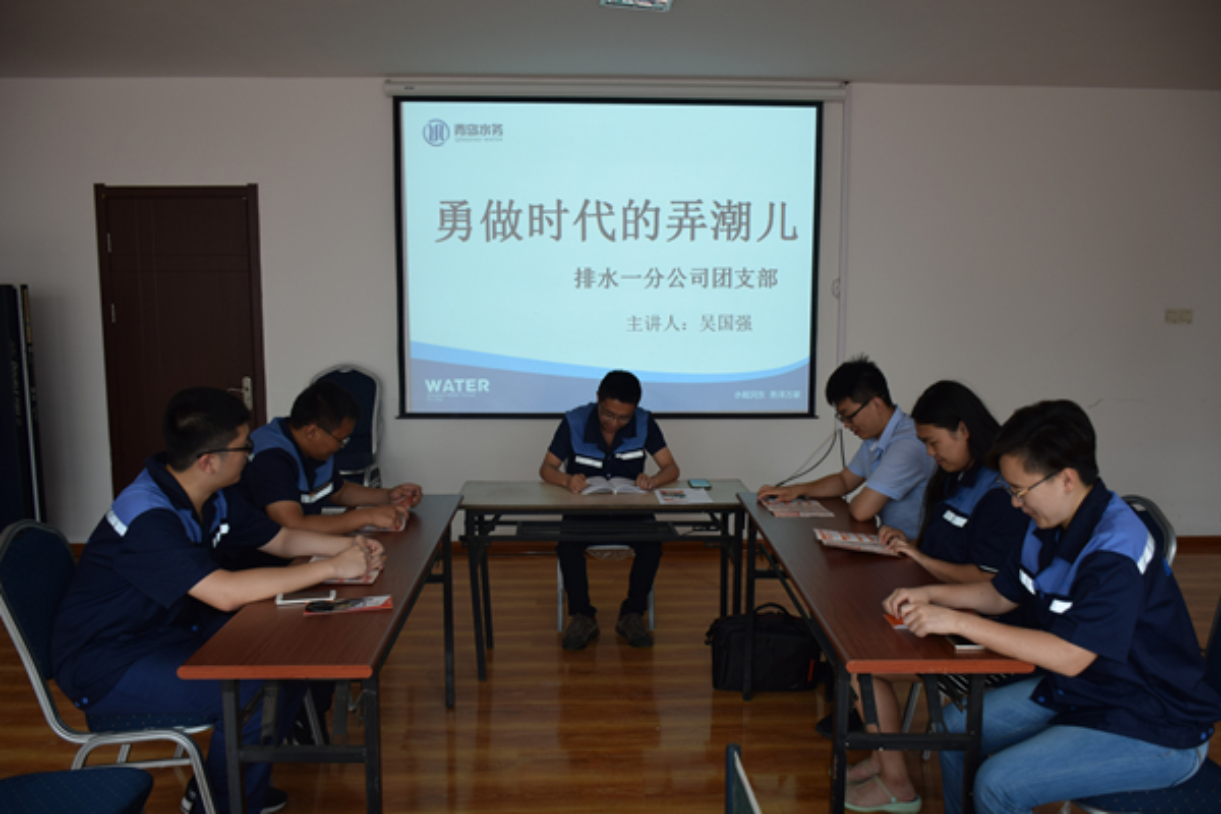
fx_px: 1017
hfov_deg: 61.9
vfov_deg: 43.6
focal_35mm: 30
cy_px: 407
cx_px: 610
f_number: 3.8
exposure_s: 1/50
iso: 125
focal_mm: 20
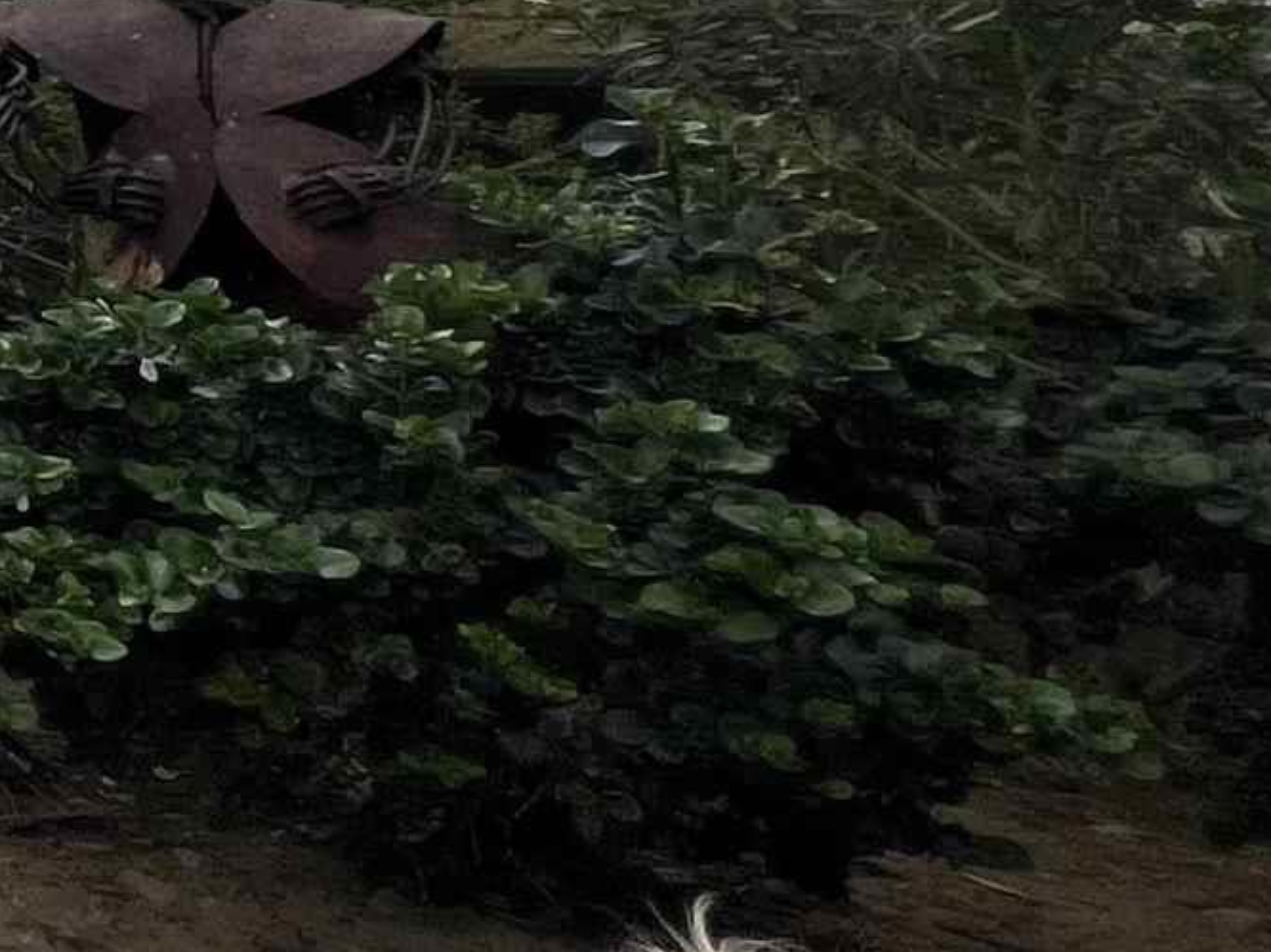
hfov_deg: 16.1
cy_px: -284
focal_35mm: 60
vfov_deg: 22.0
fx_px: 2202
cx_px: -1653
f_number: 1.8
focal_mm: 1.57
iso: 32
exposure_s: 1/1815
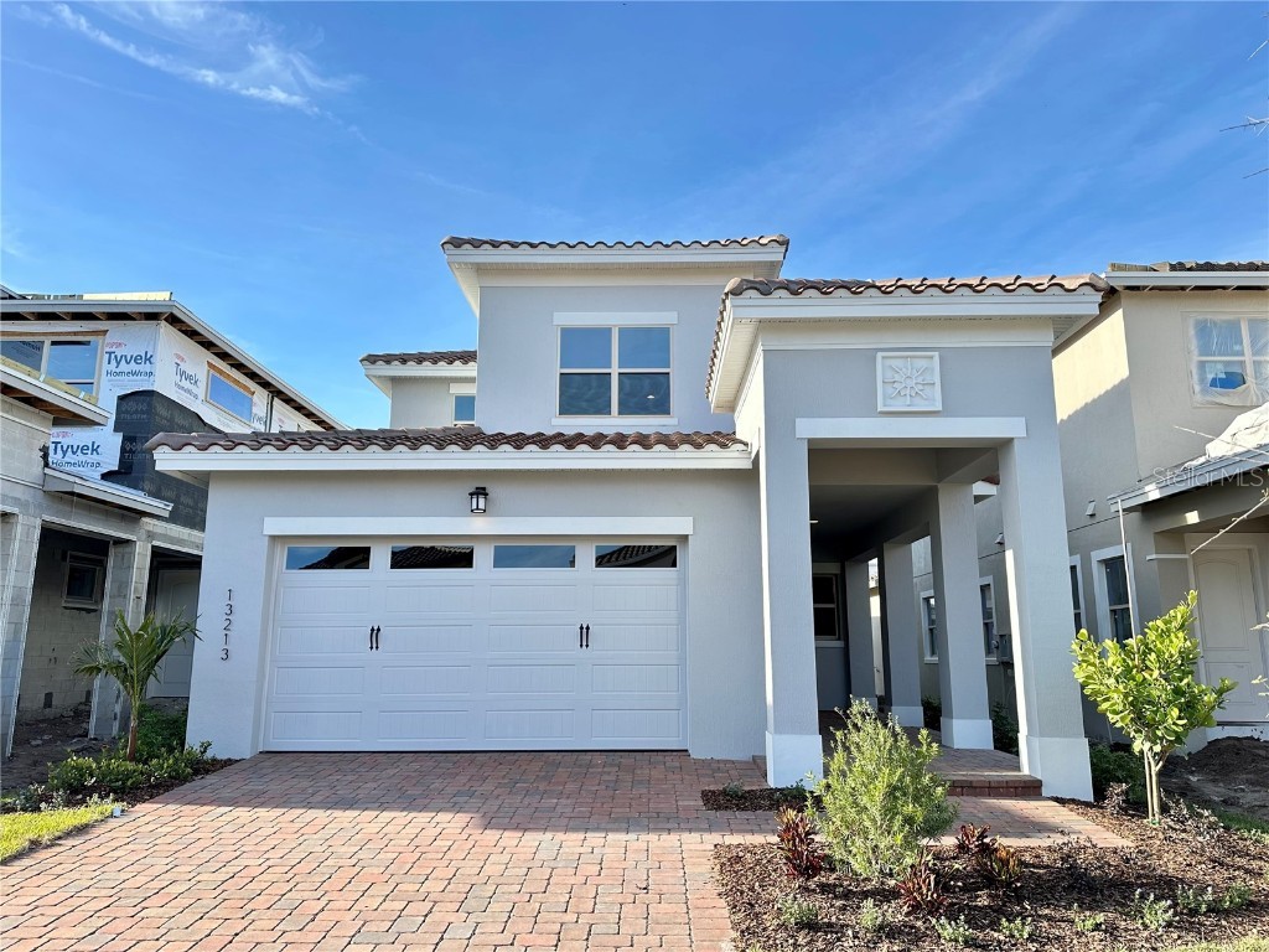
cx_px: 634
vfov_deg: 56.8
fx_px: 880
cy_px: 476
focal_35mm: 24
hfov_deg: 71.6
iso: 80
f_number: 1.78
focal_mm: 6.86
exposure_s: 1/1144
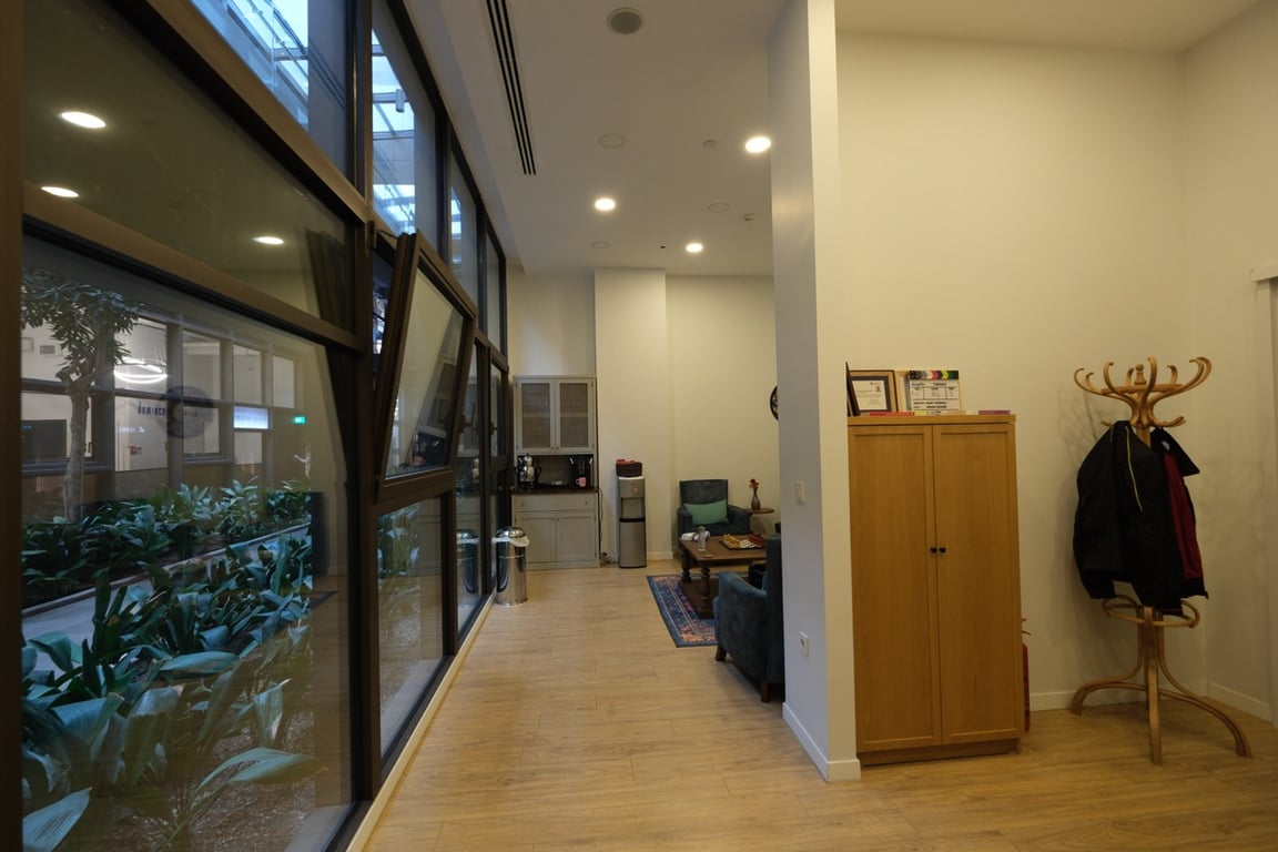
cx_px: 639
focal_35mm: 15
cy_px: 426
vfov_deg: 77.3
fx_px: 532
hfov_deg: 100.4
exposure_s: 1/15
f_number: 4
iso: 500
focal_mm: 10
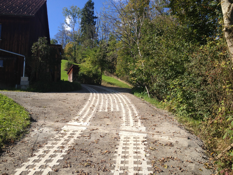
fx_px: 236
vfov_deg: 40.7
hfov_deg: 52.6
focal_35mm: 35
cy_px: 88
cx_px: 116
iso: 50
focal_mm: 4.28
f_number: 2.4
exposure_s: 1/1126
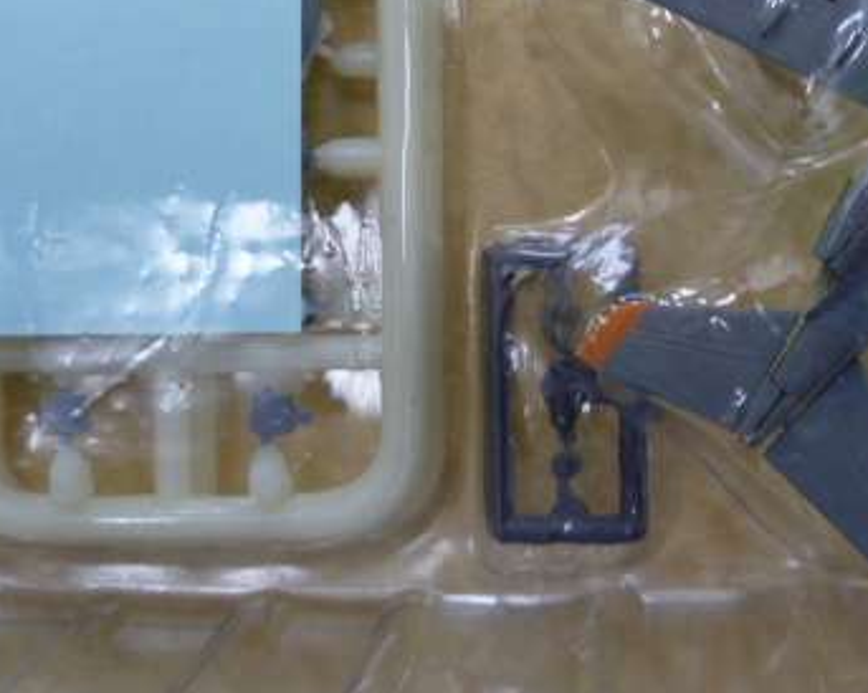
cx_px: 666
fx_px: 1309
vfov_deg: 29.1
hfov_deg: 35.7
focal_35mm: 51
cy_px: 149
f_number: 2.8
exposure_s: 1/30
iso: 100
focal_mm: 5
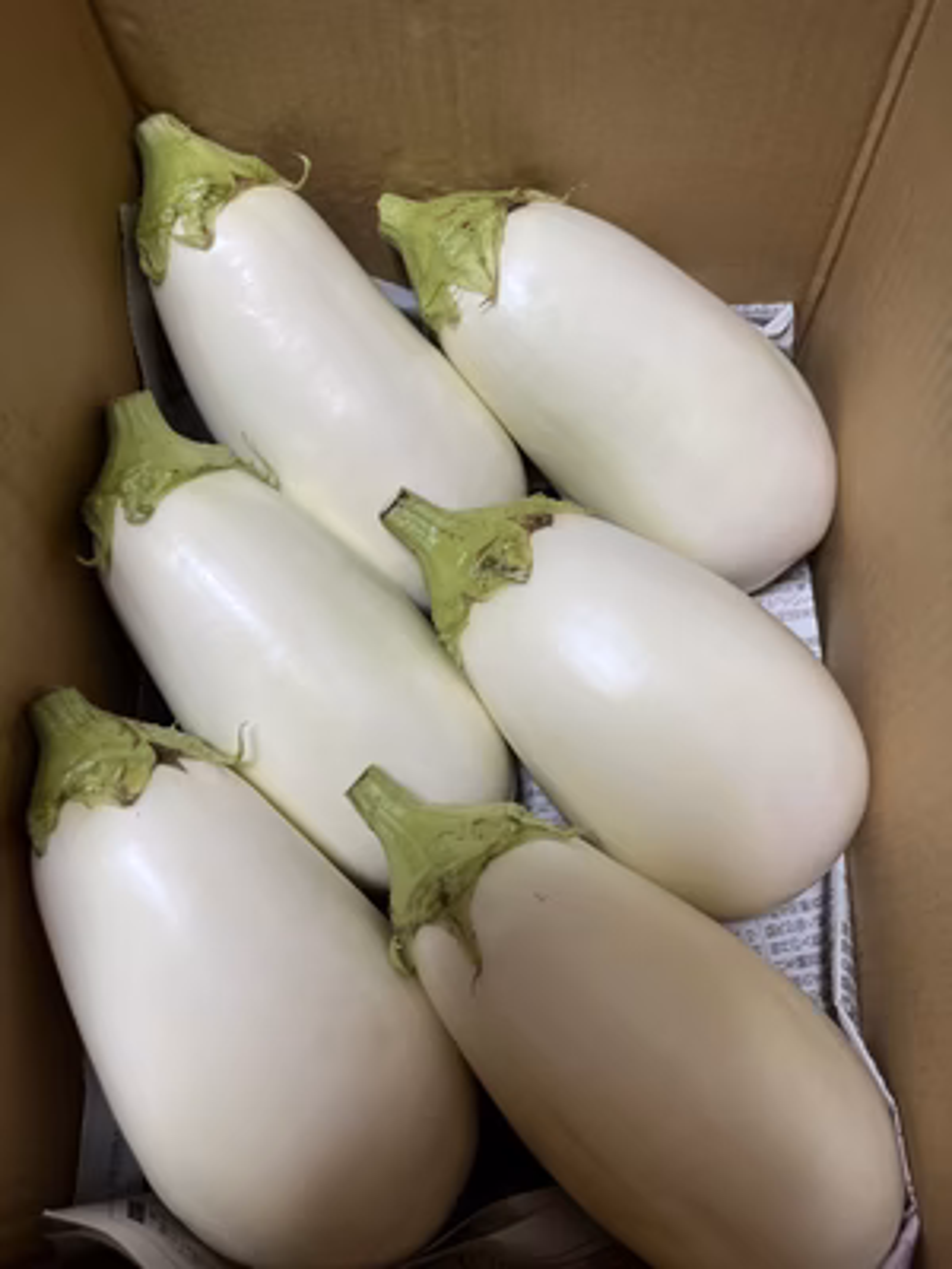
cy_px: 634
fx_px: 953
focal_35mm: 26
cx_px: 476
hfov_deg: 53.1
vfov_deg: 67.3
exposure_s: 1/121
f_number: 1.6
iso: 125
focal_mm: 5.1
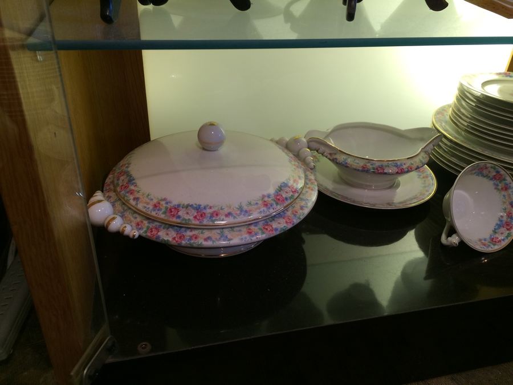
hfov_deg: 61.7
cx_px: 256
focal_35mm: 29
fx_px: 430
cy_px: 192
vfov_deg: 48.2
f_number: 2.2
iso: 80
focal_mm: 4.15
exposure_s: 1/30
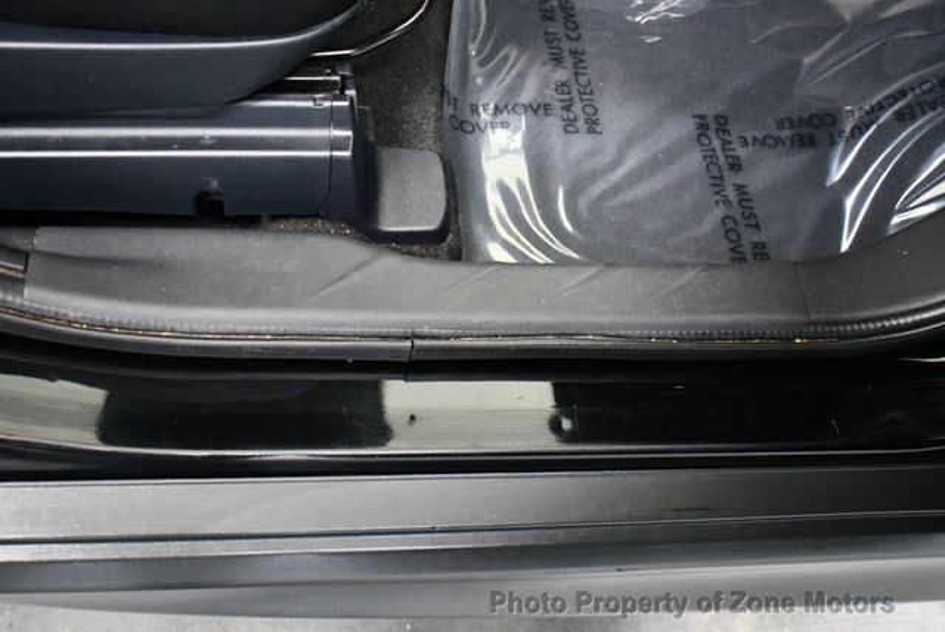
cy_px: 316
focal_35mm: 48
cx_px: 472
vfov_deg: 28.1
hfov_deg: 41.1
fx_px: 1261
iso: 6400
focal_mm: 24
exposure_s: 1/60
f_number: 3.8
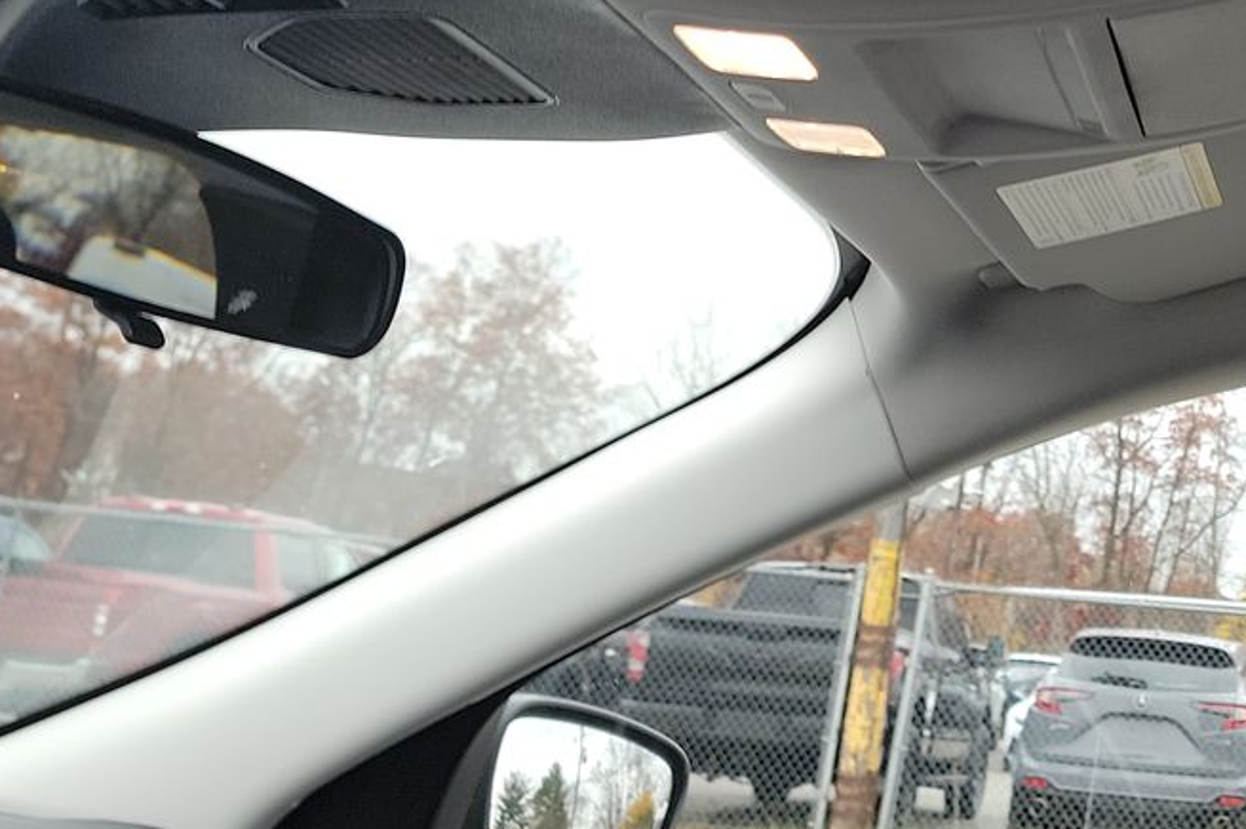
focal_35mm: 61
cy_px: -84
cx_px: 1290
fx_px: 2110
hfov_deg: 30.2
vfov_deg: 21.1
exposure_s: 1/59
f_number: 1.8
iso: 111
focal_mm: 6.7
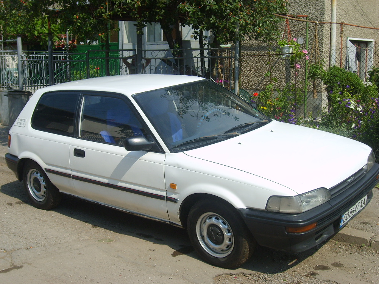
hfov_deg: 42.9
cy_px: 141
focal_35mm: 44
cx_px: 189
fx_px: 482
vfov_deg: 32.9
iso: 50
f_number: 3
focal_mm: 7.2
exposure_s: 1/1000
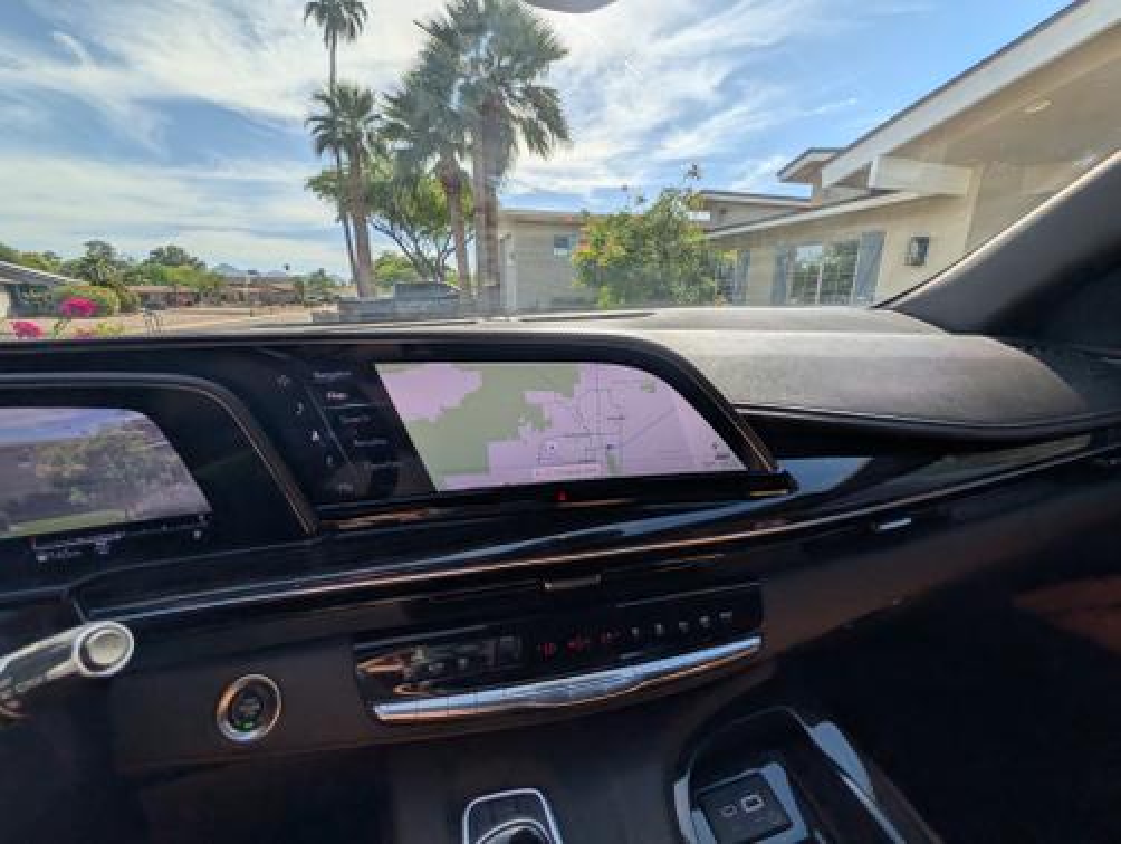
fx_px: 389
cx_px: 560
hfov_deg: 110.5
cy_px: 422
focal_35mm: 12
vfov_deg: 94.6
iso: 45
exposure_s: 1/3077
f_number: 1.7
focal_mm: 2.02
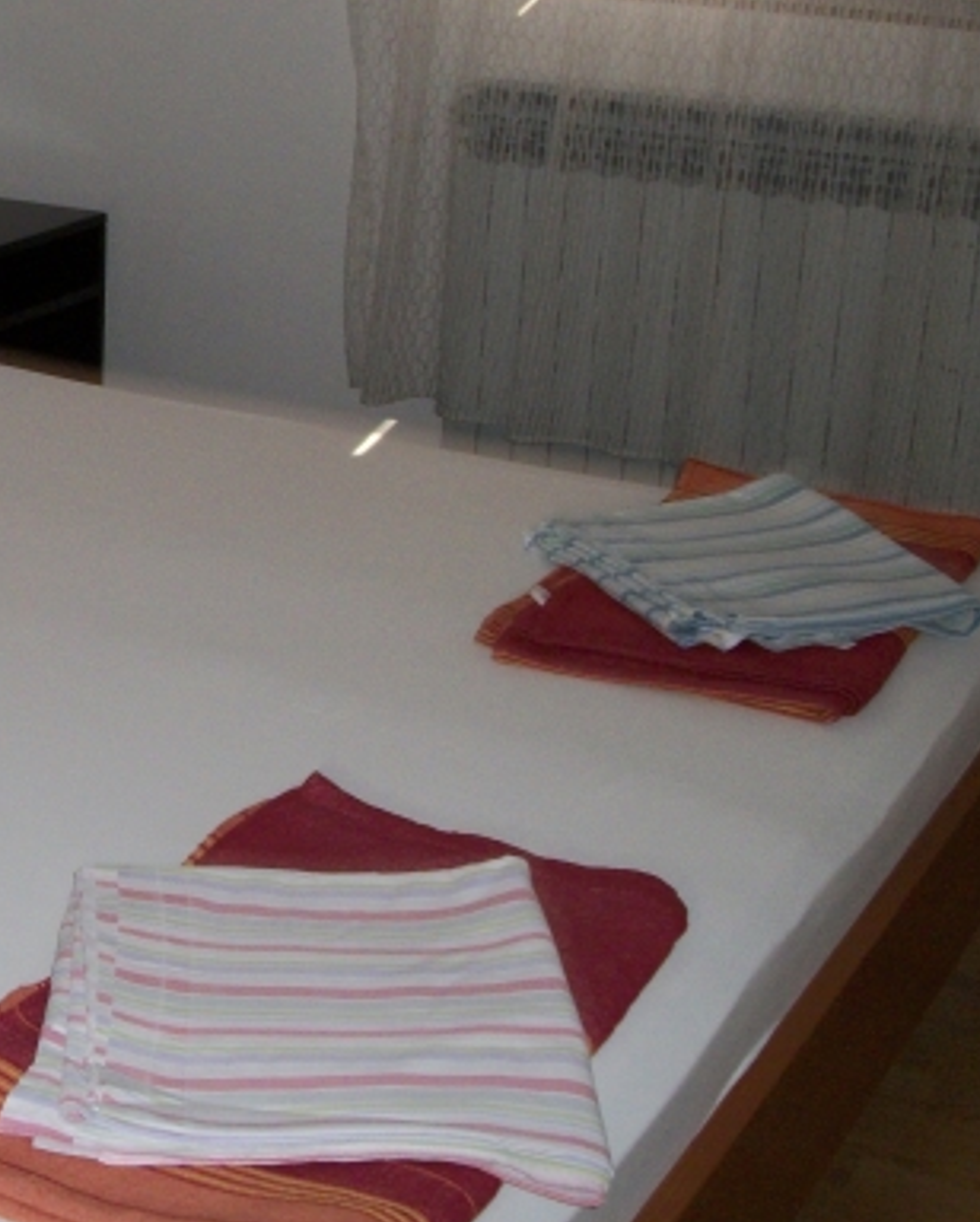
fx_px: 2353
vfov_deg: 29.0
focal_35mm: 65
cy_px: 468
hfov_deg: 21.8
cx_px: -185
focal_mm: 5.7
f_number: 2.9
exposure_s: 1/30
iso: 160
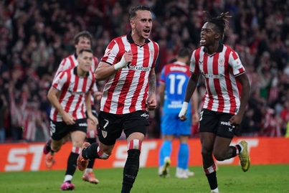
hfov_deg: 7.2
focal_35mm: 285
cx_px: 144
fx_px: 2289
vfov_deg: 4.8
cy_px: 96
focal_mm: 285
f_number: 5.6
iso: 5000
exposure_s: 1/1000
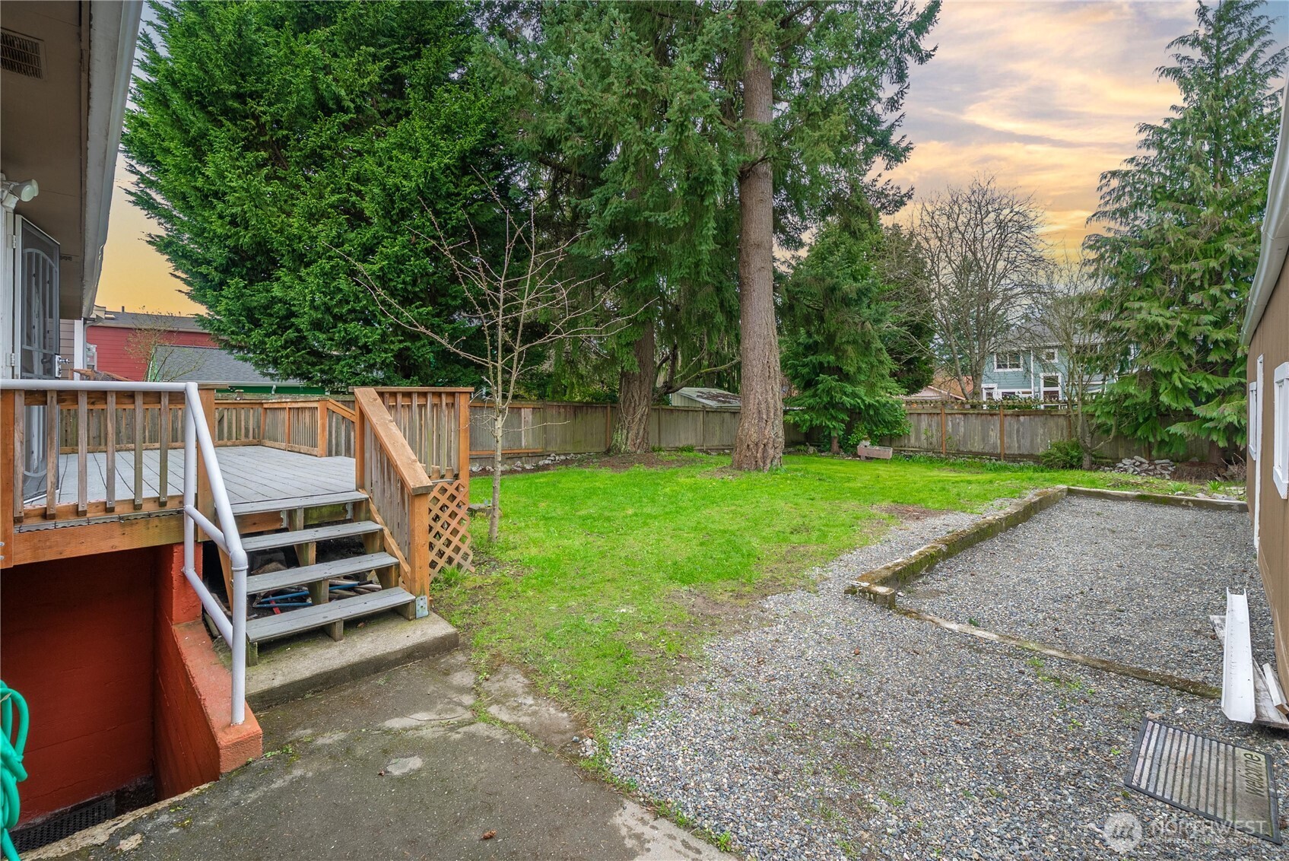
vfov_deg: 77.4
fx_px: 537
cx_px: 644
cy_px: 430
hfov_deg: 100.4
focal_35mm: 15
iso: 200
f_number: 7.1
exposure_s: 1/30
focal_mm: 15
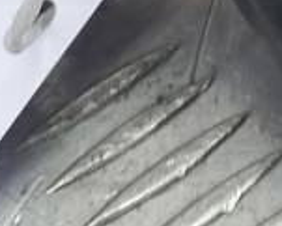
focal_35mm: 165
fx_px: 1378
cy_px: -368
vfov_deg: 8.4
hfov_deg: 11.0
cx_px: 480
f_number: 1.8
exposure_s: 1/50
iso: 64
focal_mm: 4.6
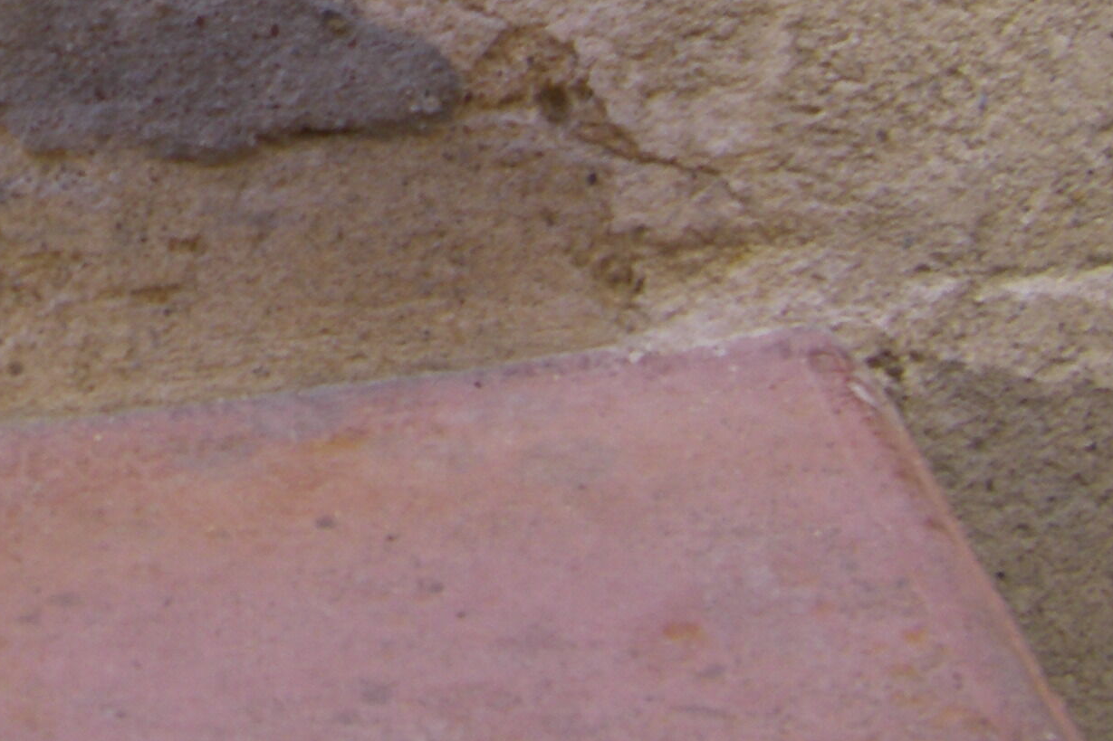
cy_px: -105
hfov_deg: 19.1
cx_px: 107
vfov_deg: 12.8
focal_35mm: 105
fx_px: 3246
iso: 64
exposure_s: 1/50
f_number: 3.5
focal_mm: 6.3
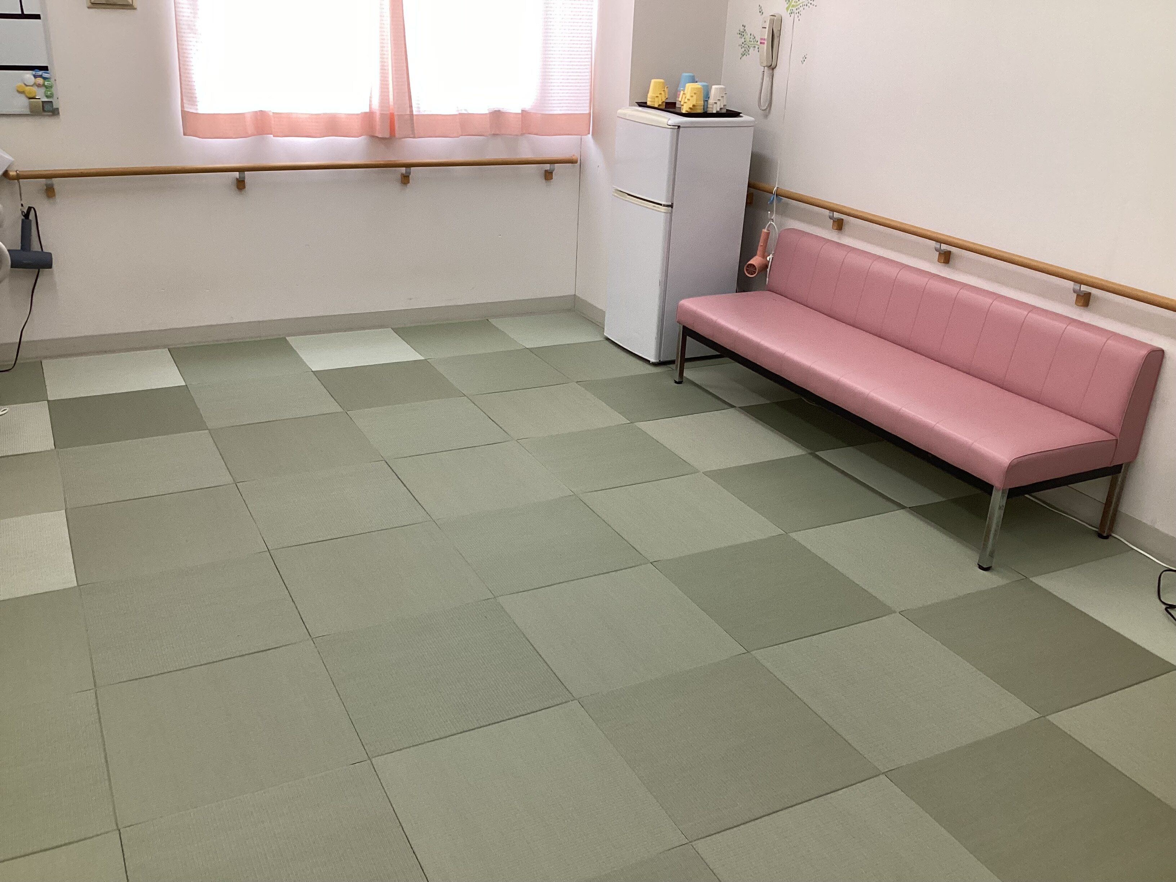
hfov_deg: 58.4
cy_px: 441
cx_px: 588
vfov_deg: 45.4
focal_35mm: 31
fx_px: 1053
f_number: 2.4
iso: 125
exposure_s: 1/60
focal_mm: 3.3
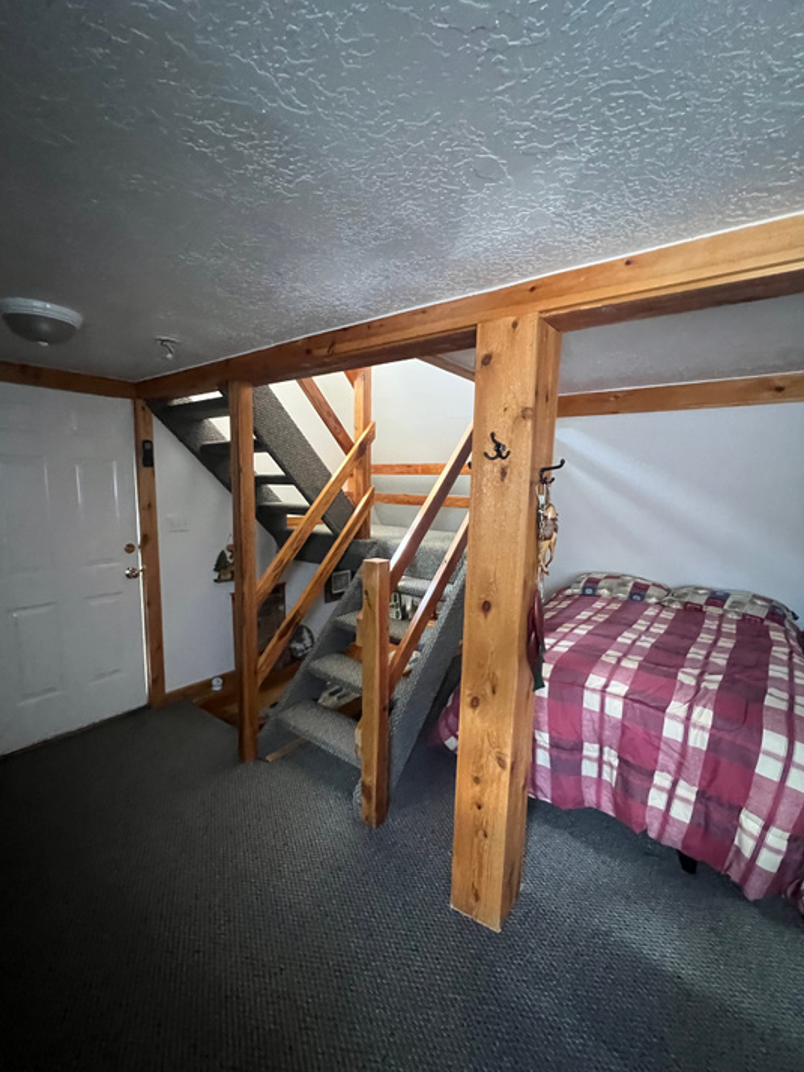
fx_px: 433
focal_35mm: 14
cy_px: 555
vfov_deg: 102.0
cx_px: 377
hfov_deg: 85.6
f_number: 1.8
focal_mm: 1.57
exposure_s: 1/49
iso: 1000
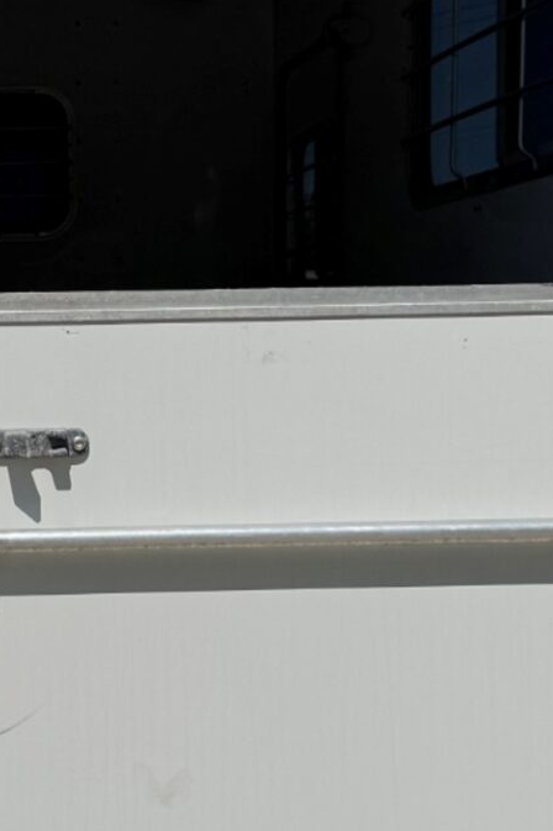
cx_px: -84
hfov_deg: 14.0
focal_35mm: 95
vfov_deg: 21.5
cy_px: 430
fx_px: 2191
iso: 64
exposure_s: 1/12346
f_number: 1.78
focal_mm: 6.76
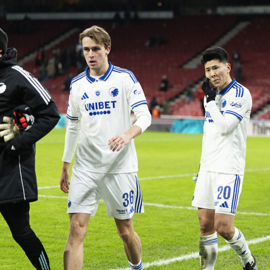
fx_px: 1112
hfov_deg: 13.8
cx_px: 175
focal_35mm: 126
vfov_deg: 13.8
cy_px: 134
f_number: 2.8
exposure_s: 1/1000
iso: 2000
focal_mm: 98
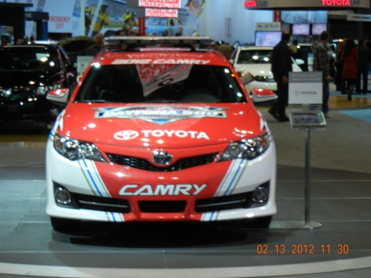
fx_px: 954
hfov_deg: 22.0
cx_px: 186
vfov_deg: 16.6
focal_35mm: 89
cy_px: 139
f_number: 4.4
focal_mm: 16
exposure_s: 1/60
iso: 176
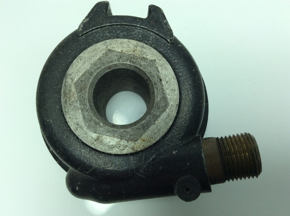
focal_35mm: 32
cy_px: 108
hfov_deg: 56.9
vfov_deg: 44.0
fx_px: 268
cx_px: 145
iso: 32
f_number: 2.4
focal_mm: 3.3
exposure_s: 1/304
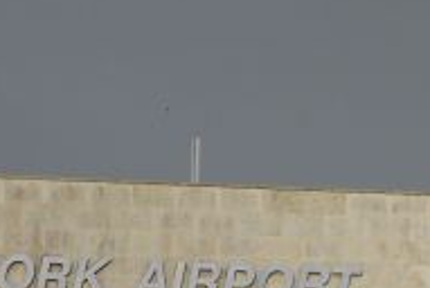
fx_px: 4211
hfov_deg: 5.8
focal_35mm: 352
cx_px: 385
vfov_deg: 3.9
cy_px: 358
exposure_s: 1/3200
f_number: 2.8
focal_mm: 70
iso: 400
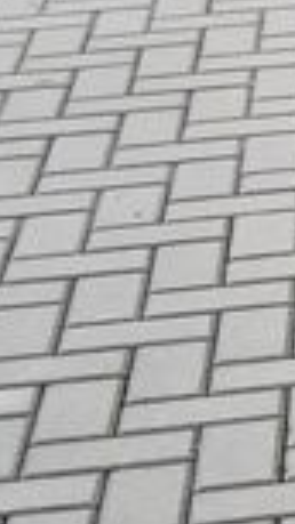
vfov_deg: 11.2
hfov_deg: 5.4
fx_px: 2644
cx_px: 1276
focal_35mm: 190
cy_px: -79
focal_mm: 3.98
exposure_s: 1/50
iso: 50
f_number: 1.8
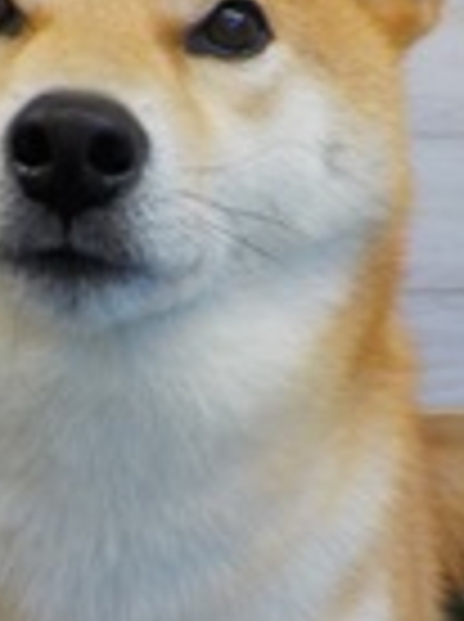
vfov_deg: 22.5
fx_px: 1560
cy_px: 387
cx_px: 239
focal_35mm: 87
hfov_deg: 16.9
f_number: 3.3
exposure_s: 1/30
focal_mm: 4.1
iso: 125
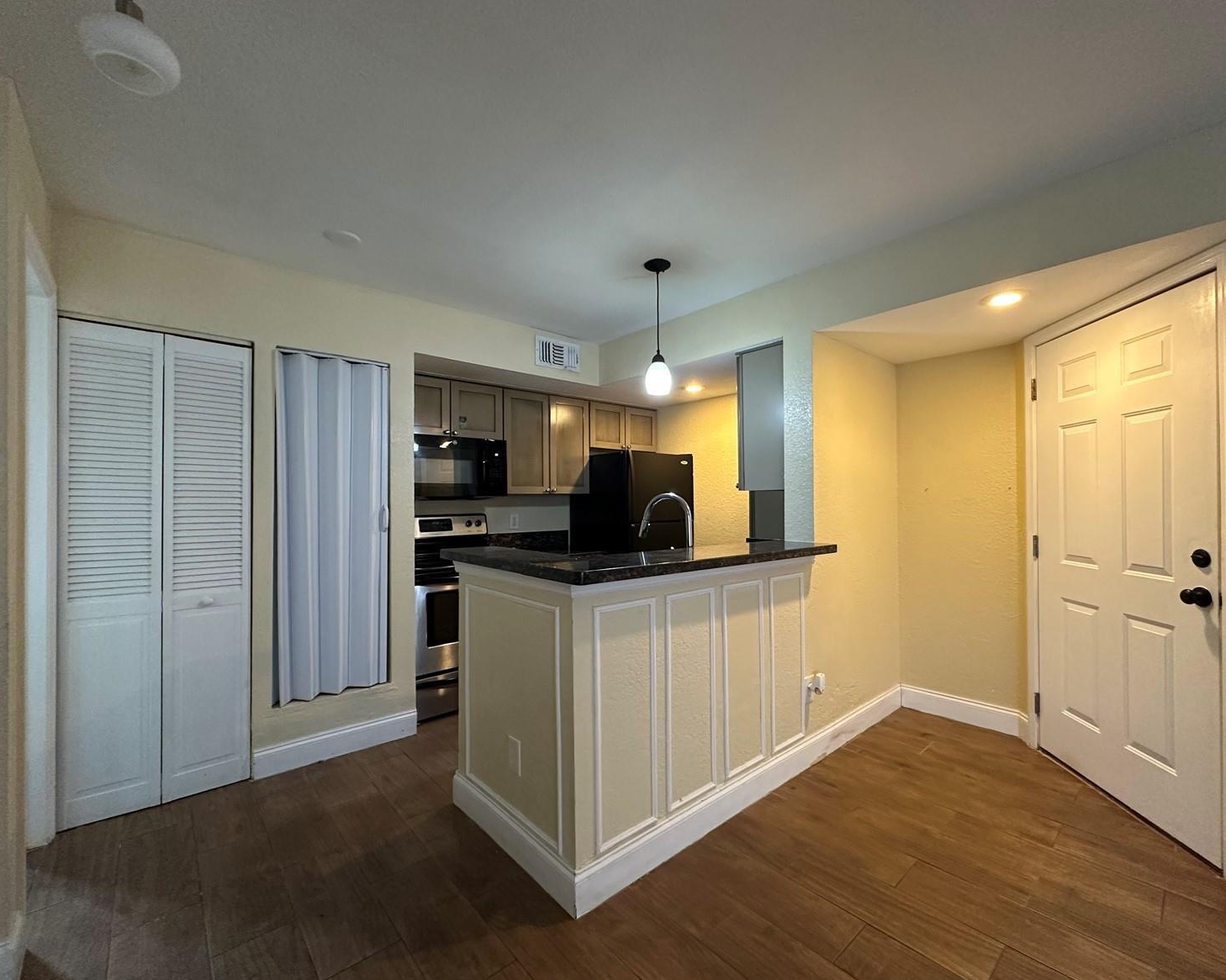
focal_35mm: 15
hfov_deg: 96.6
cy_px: 498
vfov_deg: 84.0
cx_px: 657
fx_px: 544
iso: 400
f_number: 2.2
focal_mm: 2.22
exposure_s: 1/60
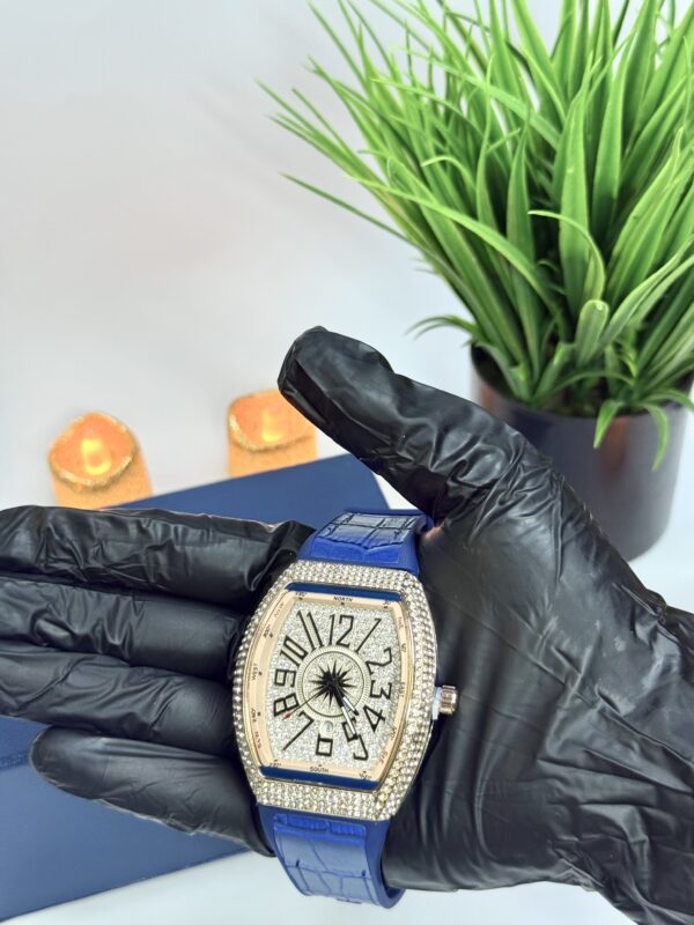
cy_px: 462
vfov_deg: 39.7
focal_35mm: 48
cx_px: 347
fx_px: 1283
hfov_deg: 30.3
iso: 80
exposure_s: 1/100
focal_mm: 6.76
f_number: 1.78
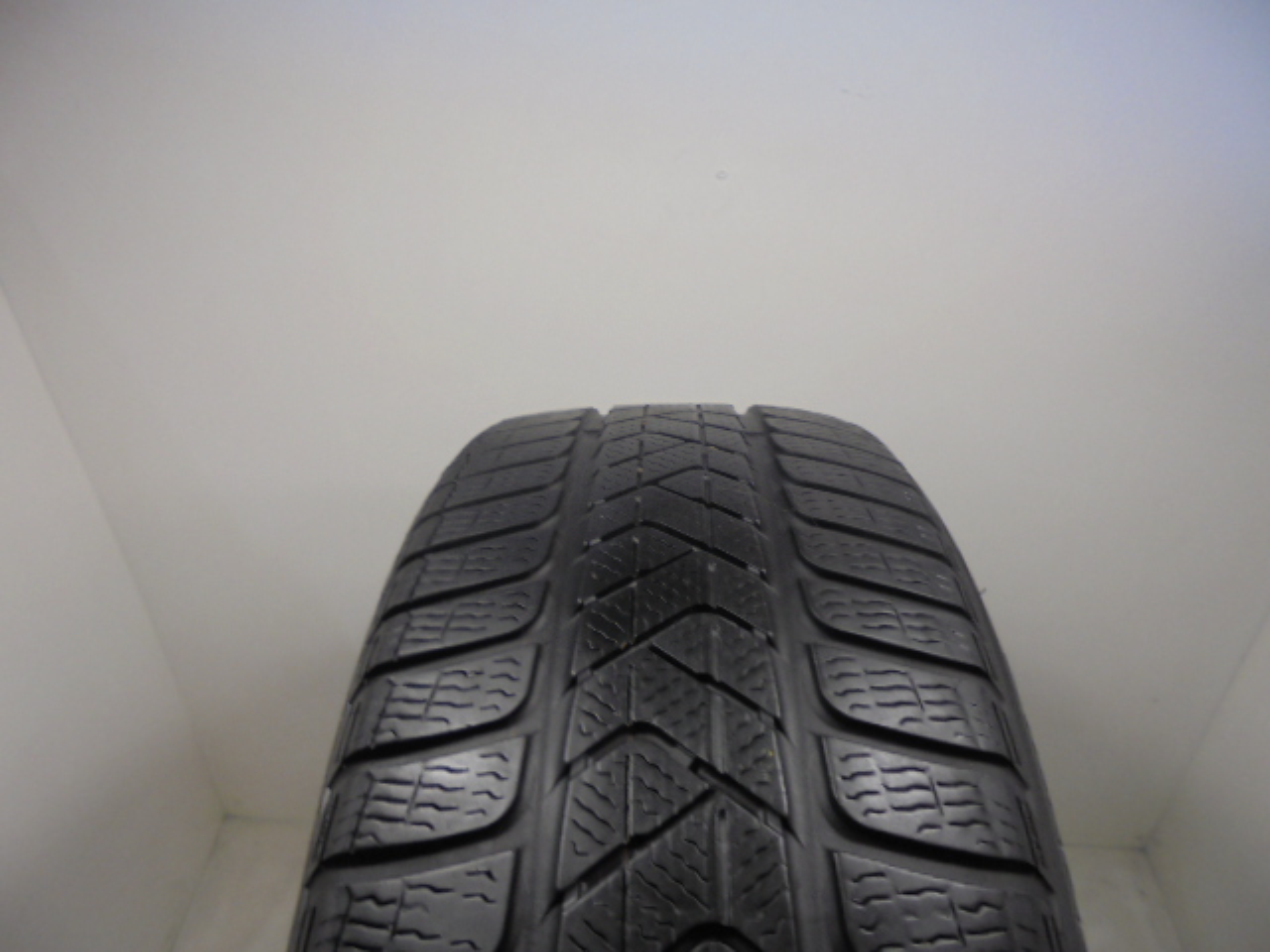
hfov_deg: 67.3
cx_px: 635
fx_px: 954
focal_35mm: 26
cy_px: 476
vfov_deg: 53.1
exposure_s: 1/30
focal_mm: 4.6
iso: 100
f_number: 3.5
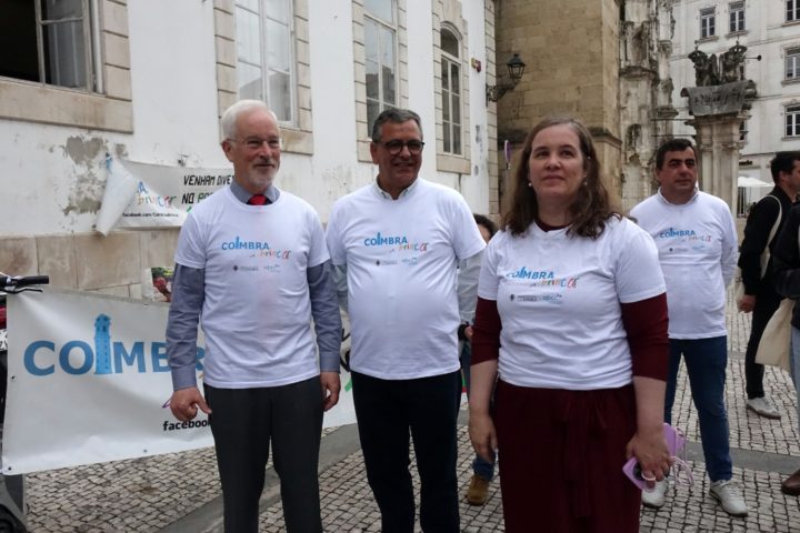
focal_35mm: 29
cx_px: 400
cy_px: 266
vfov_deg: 45.0
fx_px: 644
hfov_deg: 63.7
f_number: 5.6
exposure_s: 1/320
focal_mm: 10.49
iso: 2000
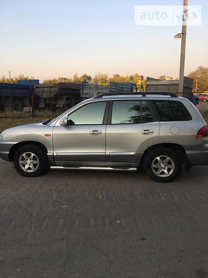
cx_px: 104
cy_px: 139
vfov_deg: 61.7
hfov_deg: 48.2
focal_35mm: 29
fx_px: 232
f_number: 2.2
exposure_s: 1/370
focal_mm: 4.2
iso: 25
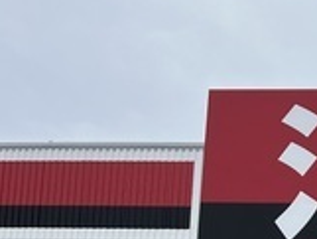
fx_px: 1008
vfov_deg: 12.8
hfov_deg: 14.5
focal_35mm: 110
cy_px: 352
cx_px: 650
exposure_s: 1/3049
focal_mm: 5.1
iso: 50
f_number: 1.6
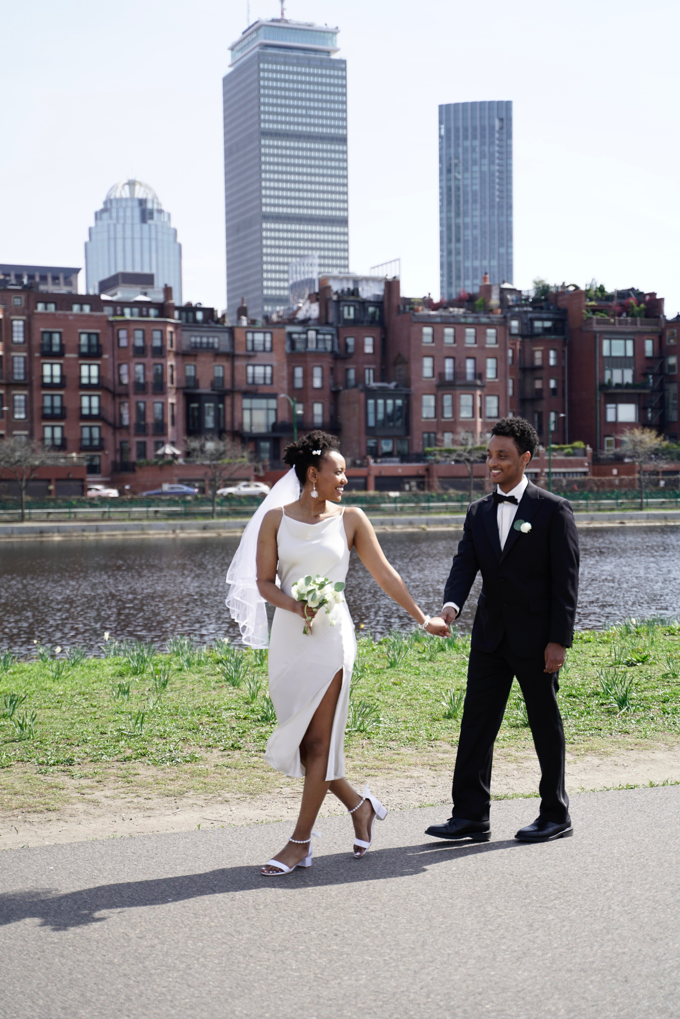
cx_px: 340
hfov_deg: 23.4
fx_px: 1643
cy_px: 510
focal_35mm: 58
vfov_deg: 34.5
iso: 160
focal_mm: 58
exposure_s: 1/1600
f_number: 2.8
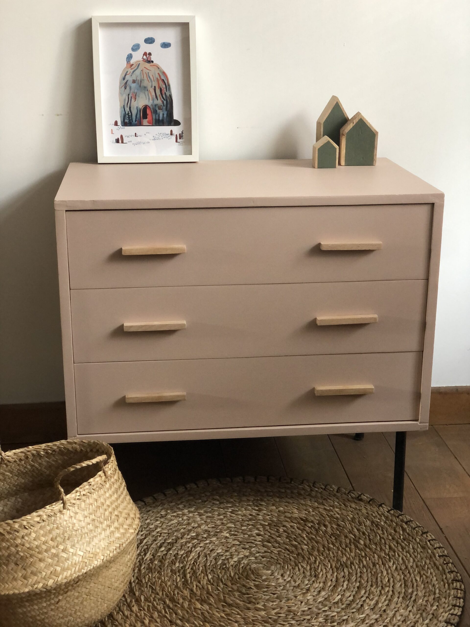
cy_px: 314
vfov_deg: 36.8
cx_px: 235
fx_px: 941
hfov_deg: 28.0
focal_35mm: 52
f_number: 2.4
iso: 125
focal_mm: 6
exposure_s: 1/24
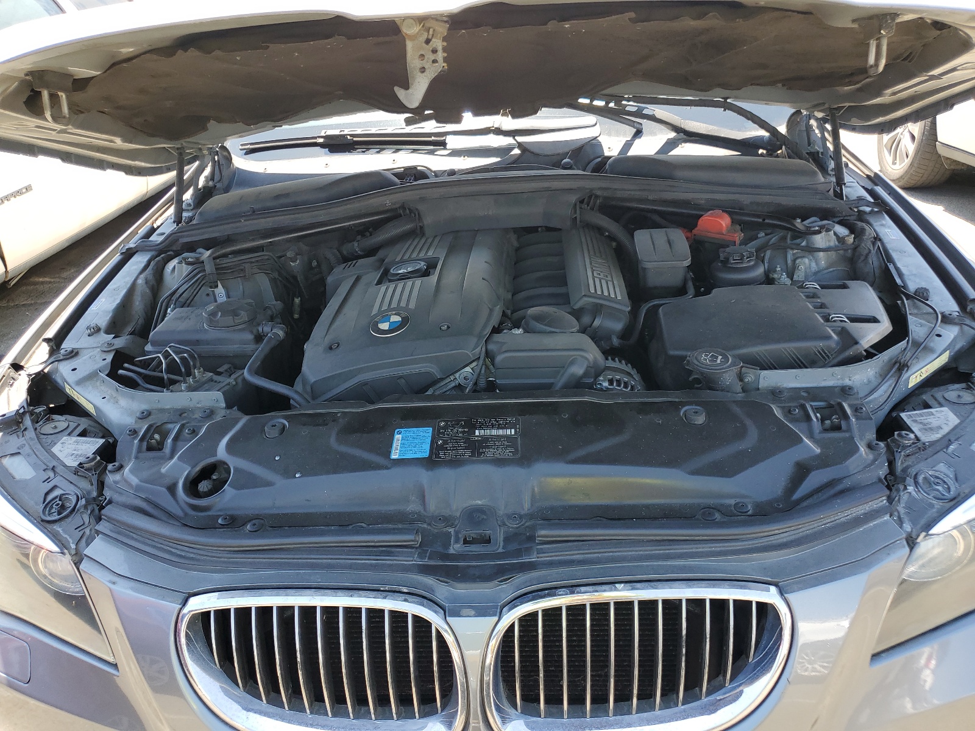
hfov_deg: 67.3
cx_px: 488
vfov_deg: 53.1
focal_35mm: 26
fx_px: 732
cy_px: 366
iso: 50
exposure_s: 1/385
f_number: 1.5
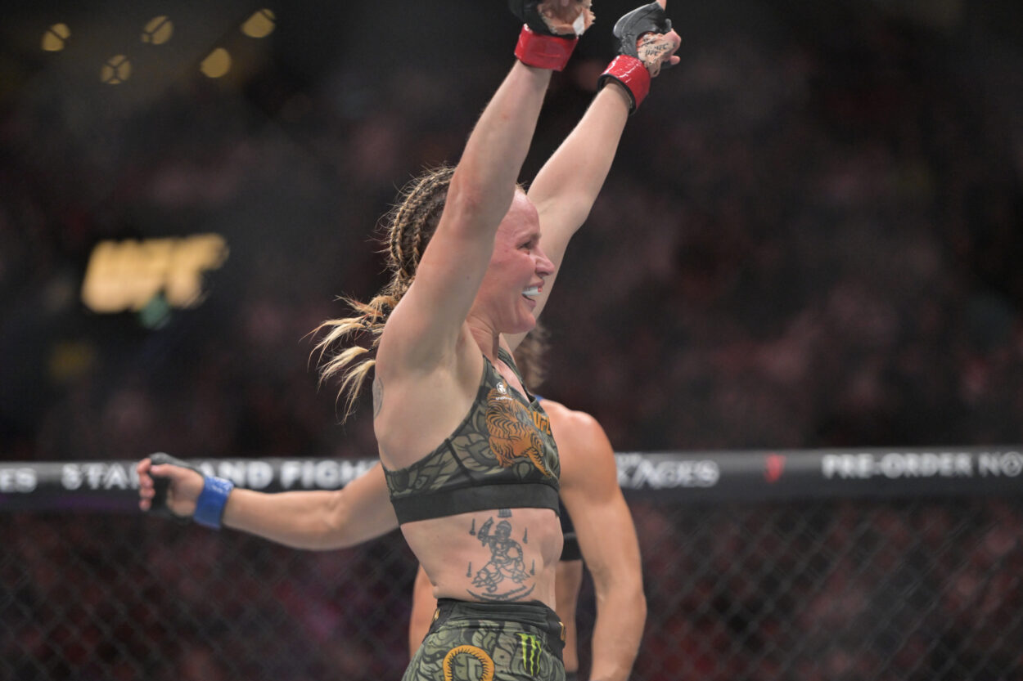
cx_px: 512
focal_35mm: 165
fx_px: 4688
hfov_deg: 12.5
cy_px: 340
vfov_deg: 8.3
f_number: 3.2
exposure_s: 1/1600
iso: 3200
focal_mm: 165
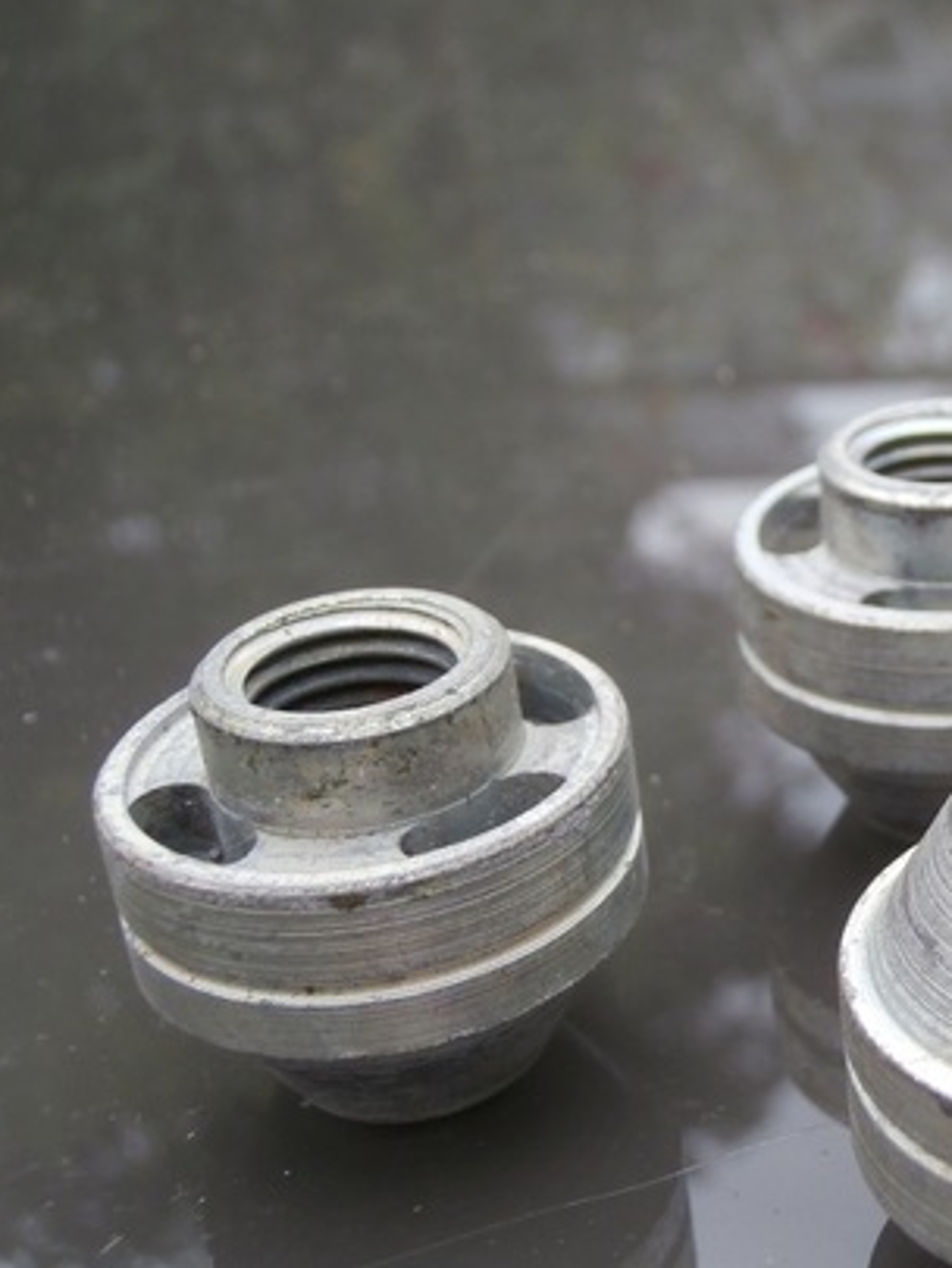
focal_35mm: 60
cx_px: 965
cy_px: 620
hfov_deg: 23.4
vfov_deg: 32.2
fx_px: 2199
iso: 100
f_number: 3.9
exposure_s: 1/100
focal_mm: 6.67
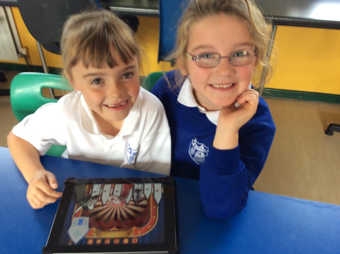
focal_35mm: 32
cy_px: 127
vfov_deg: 44.1
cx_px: 170
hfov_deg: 56.9
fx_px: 314
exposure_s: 1/24
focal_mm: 3.3
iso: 64
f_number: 2.4
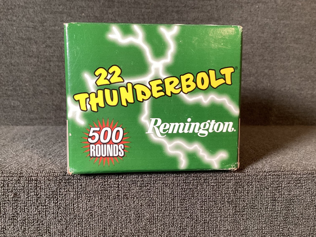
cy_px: 118
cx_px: 158
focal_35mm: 31
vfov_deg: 45.4
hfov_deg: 58.3
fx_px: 283
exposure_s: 1/50
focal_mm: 3.3
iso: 125
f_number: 2.4
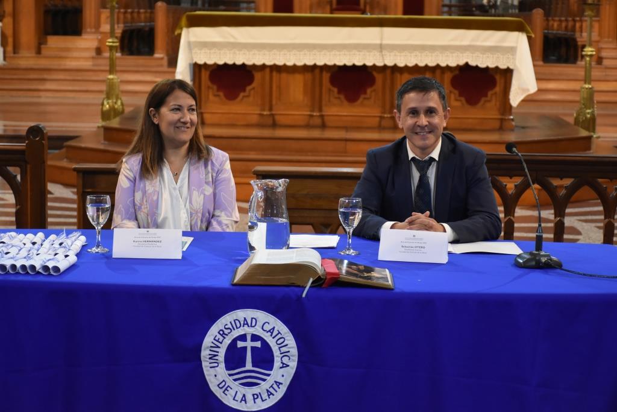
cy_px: 206
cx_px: 308
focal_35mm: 90
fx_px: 1543
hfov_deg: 22.6
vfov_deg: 15.2
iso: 2000
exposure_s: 1/25
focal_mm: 60
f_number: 5
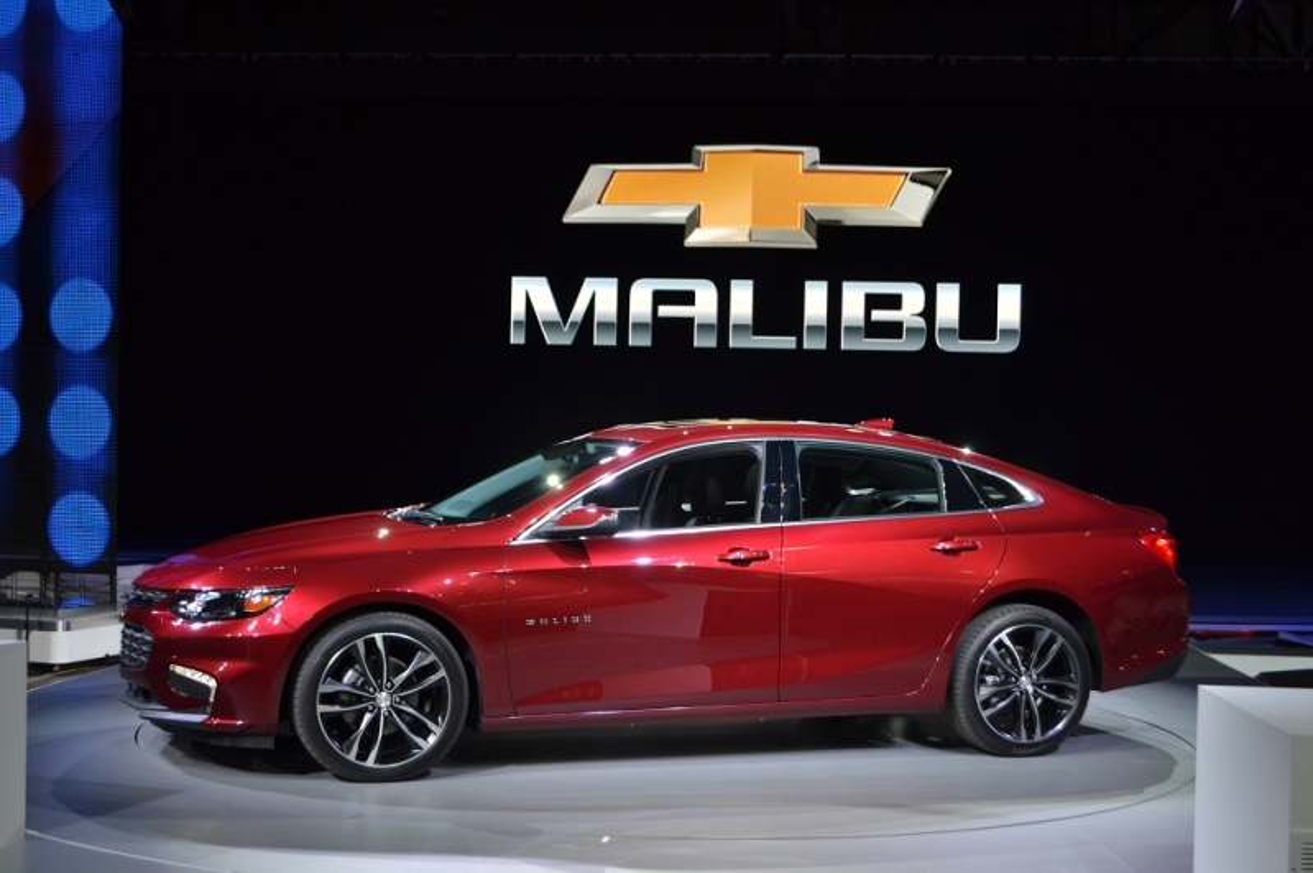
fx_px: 1749
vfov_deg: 28.0
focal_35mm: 48
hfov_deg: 41.2
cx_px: 656
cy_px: 436
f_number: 4.8
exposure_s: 1/100
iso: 400
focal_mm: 32
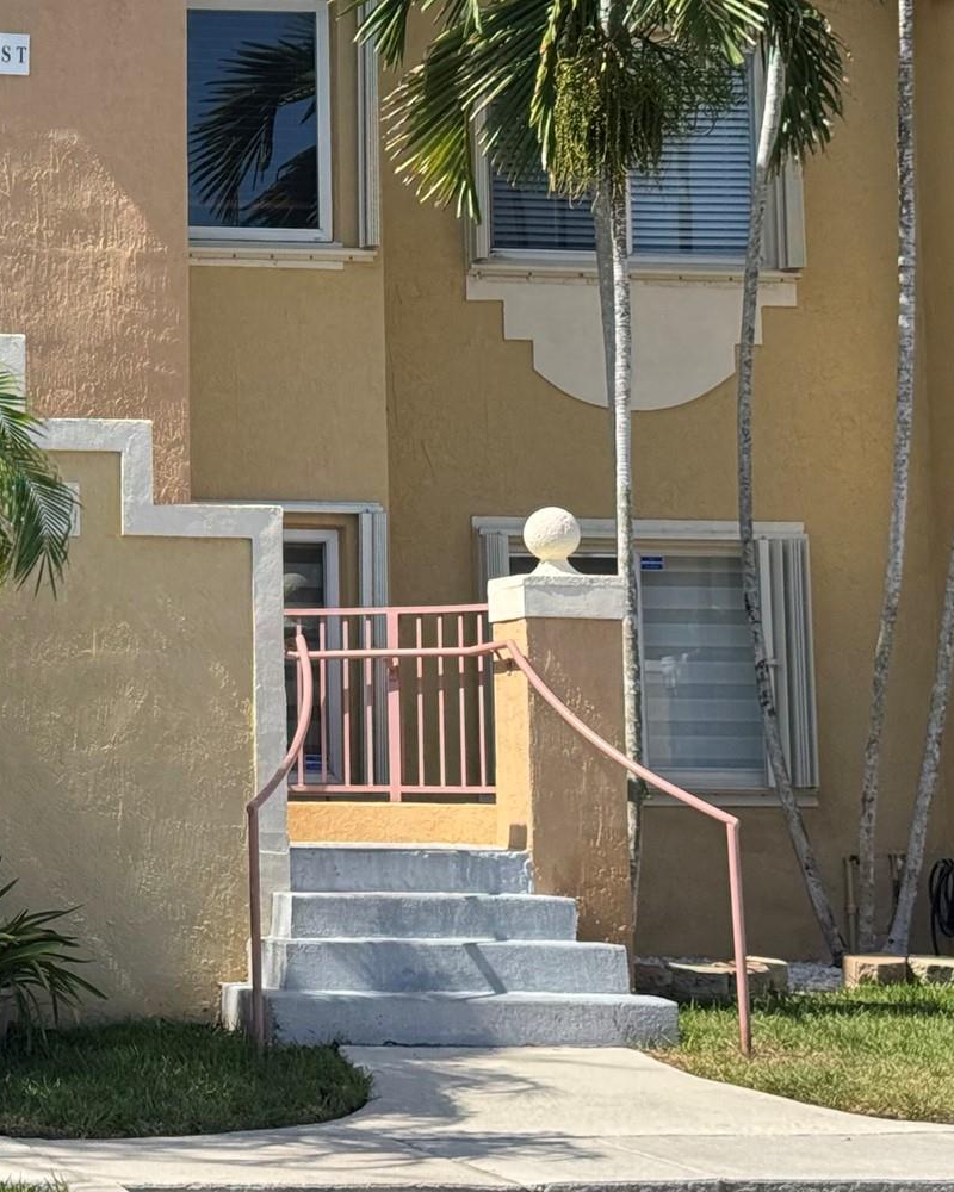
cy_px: 324
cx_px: -199
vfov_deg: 19.8
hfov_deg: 15.4
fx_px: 3388
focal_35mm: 96
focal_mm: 6.76
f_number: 1.78
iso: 64
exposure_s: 1/2252
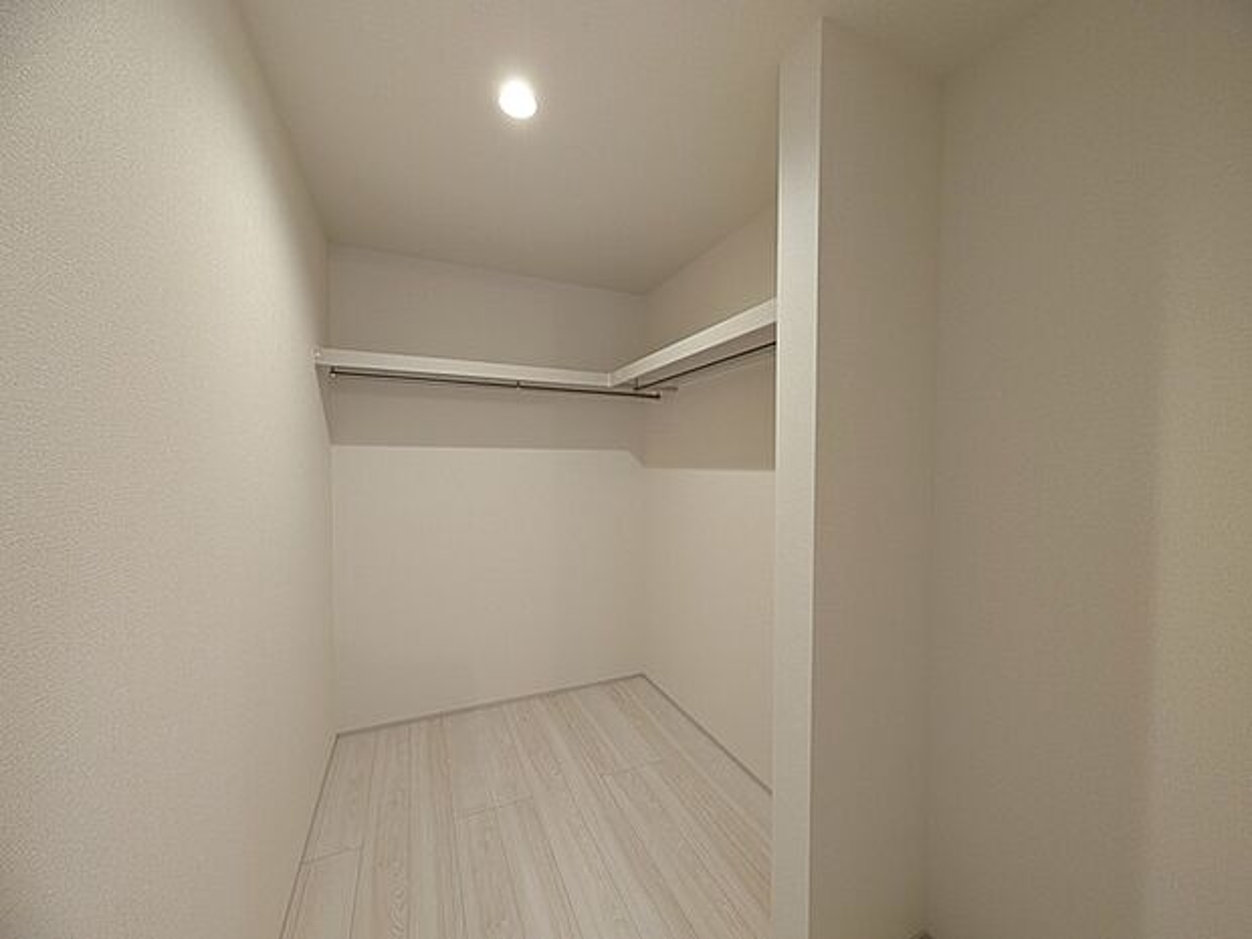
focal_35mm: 12
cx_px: 626
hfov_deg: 110.5
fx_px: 434
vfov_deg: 94.5
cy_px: 470
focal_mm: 2.02
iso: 87
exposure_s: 1/23.8
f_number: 1.7
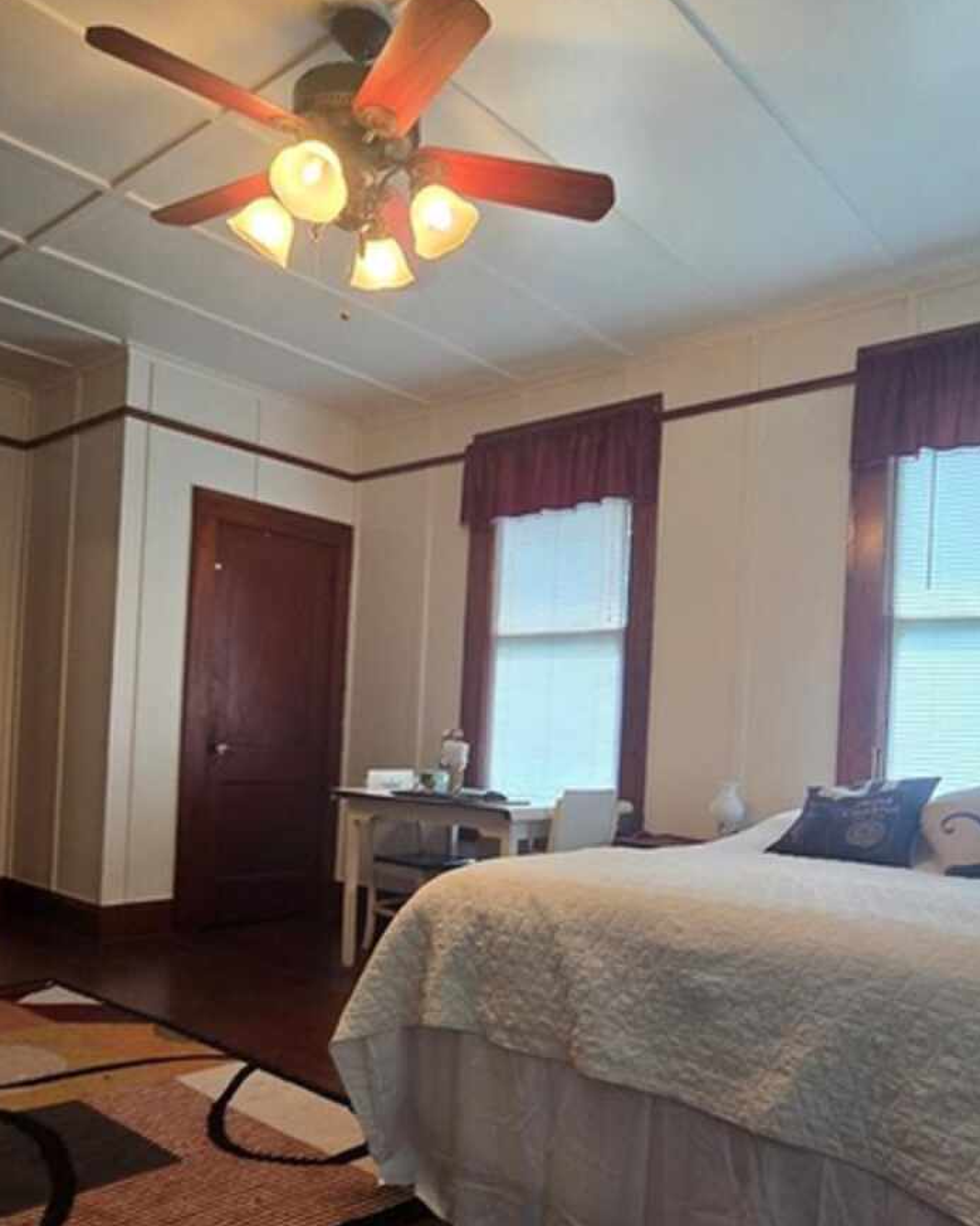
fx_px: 906
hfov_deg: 56.8
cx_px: 486
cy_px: 714
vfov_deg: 67.6
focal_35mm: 25
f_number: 2.2
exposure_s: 1/60
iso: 320
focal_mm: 2.2
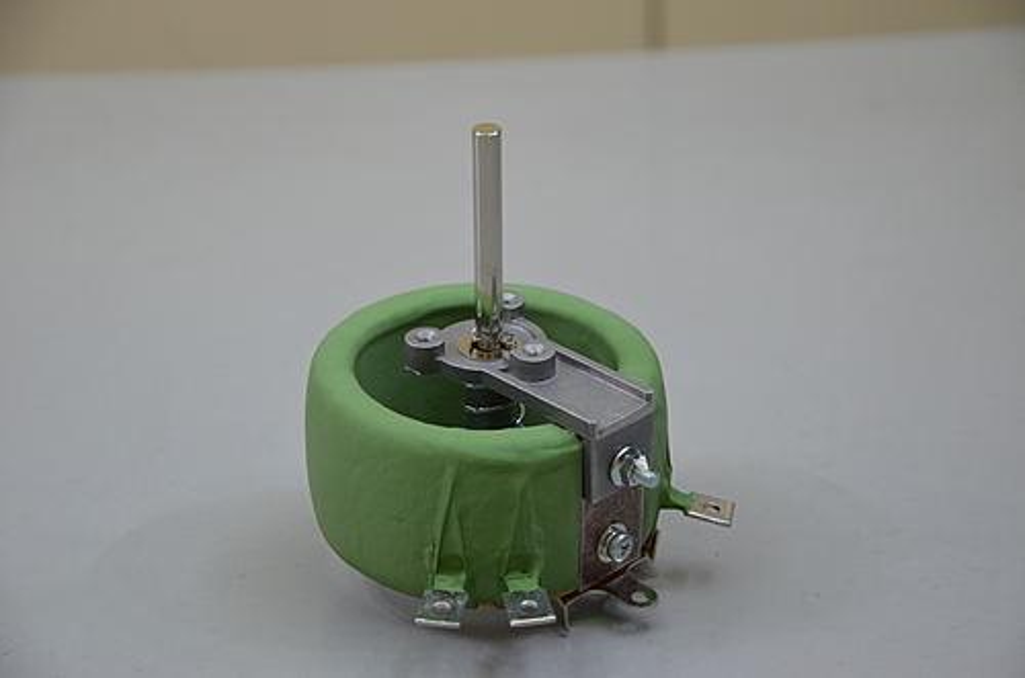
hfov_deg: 22.0
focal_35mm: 93
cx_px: 512
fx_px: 2642
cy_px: 339
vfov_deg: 14.6
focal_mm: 62
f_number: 5.6
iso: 360
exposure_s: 1/60
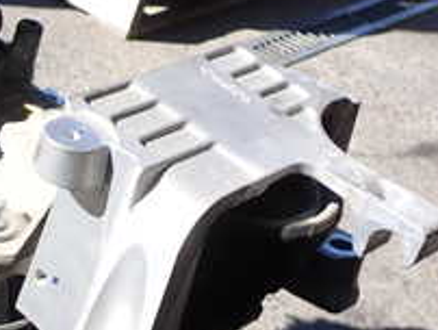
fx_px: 1127
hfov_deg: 20.2
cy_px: 350
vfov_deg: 16.2
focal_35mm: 89
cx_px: -126
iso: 100
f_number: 3.2
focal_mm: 5.4
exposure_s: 1/400
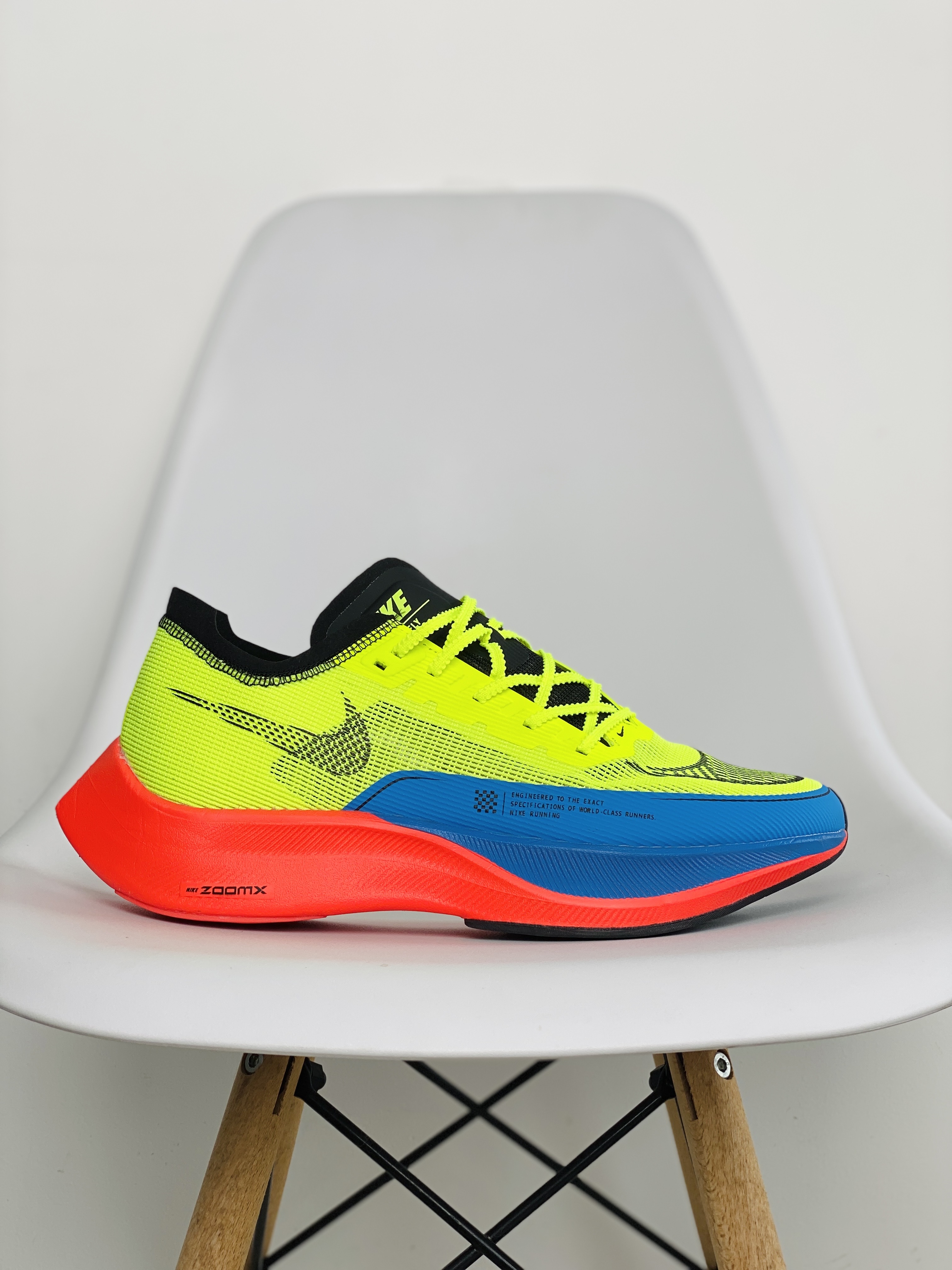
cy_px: 635
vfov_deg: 36.8
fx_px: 1907
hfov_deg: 28.0
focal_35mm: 52
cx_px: 476
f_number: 2
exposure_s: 1/131
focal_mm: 6
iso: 20
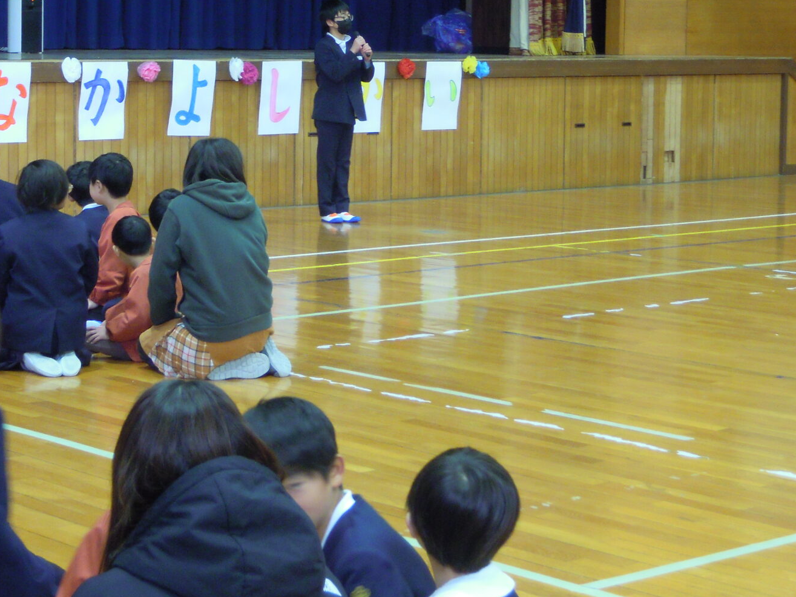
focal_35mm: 92
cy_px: 192
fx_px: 2115
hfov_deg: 21.2
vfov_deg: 16.0
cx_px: 235
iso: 400
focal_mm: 11.2
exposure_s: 1/15
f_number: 4
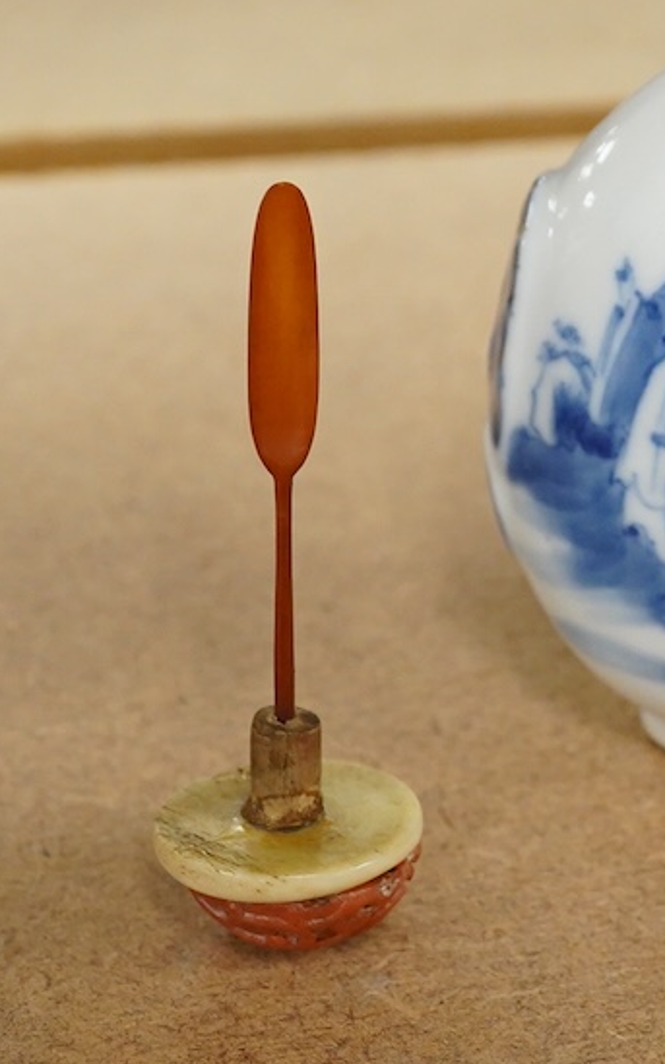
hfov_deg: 13.7
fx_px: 2726
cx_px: 676
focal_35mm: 94
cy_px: 407
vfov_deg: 22.0
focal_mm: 30
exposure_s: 1/160
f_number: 5.6
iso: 3200
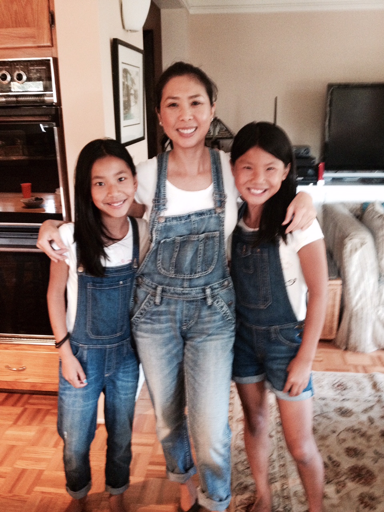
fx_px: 518
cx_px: 192
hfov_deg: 40.7
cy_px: 256
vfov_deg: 52.6
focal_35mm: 35
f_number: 2.4
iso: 400
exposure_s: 1/15
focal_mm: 4.28
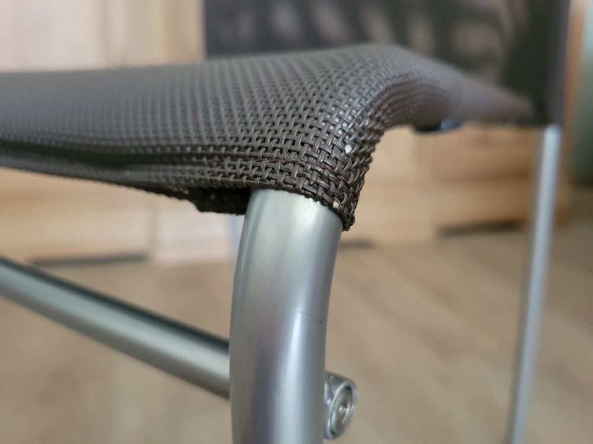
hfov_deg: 67.3
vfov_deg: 53.1
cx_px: 296
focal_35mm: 26
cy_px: 222
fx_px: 445
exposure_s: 1/33
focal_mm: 5.4
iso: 640
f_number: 1.8
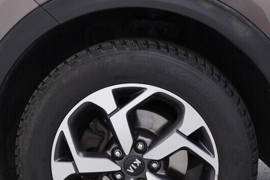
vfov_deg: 19.5
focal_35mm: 69
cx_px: 139
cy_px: 150
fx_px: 517
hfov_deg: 29.2
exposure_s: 1/60
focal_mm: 24
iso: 125
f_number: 3.5
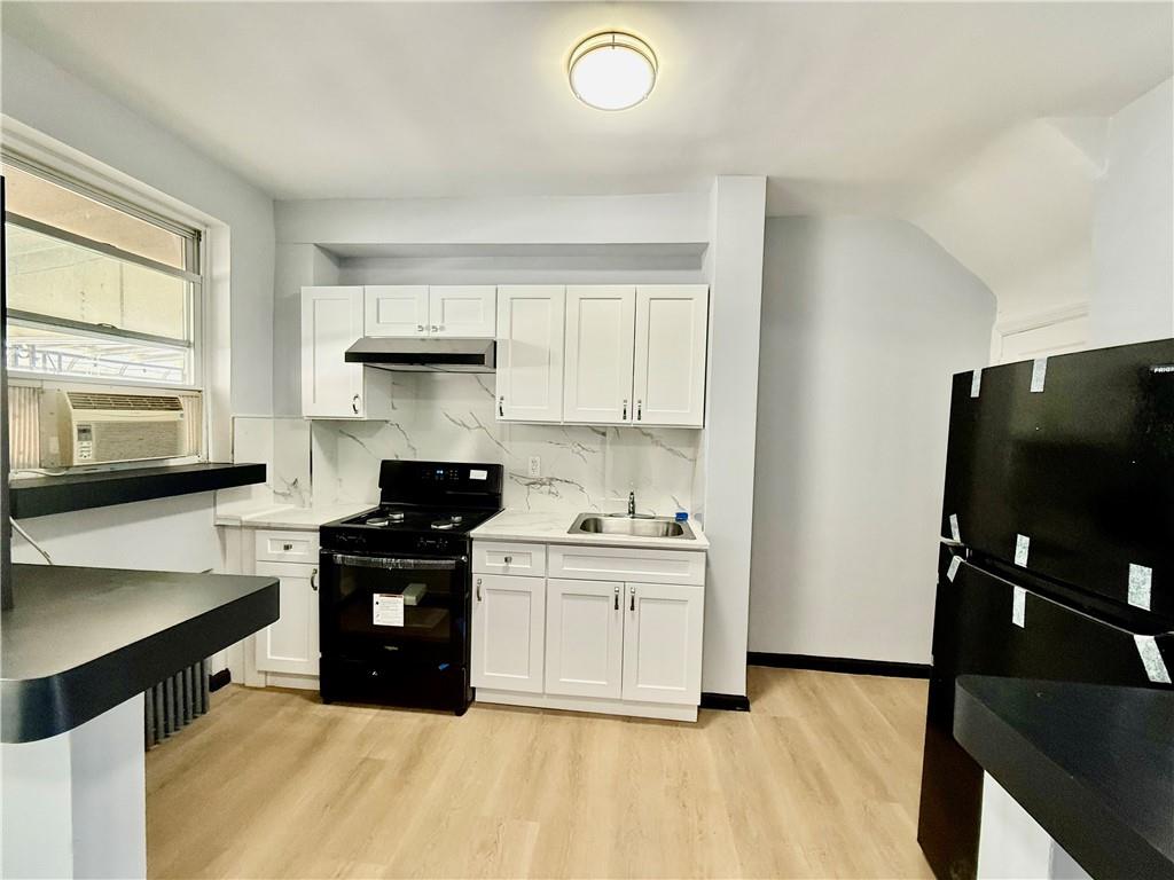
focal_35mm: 14
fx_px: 475
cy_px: 440
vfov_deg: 85.7
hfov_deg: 102.1
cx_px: 587
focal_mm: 2.22
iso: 200
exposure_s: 1/60
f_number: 2.2
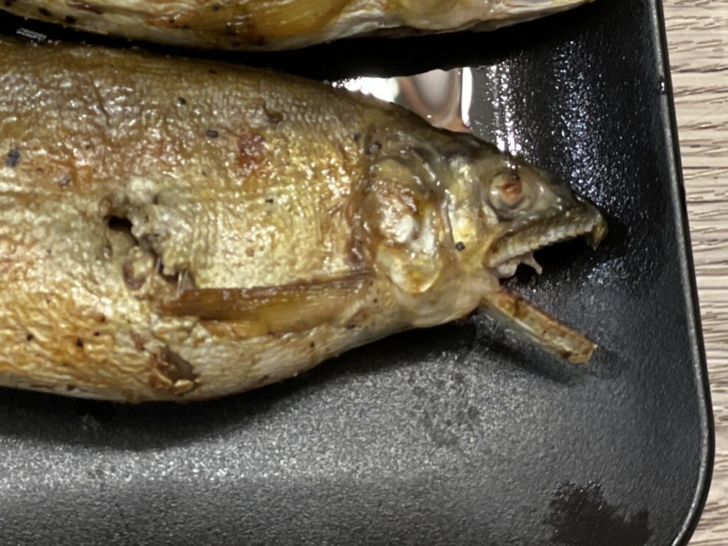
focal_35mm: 132
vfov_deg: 11.1
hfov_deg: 14.8
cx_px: 55
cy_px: 13
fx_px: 2776
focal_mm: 6
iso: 250
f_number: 2
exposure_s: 1/33
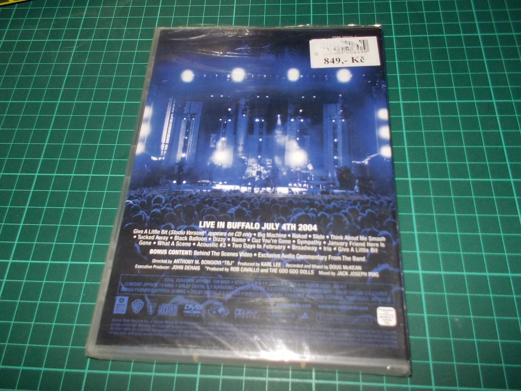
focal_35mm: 29
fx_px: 436
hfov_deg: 61.7
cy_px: 196
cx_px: 260
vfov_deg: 48.2
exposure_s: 1/30
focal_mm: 4.1
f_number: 3.3
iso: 200
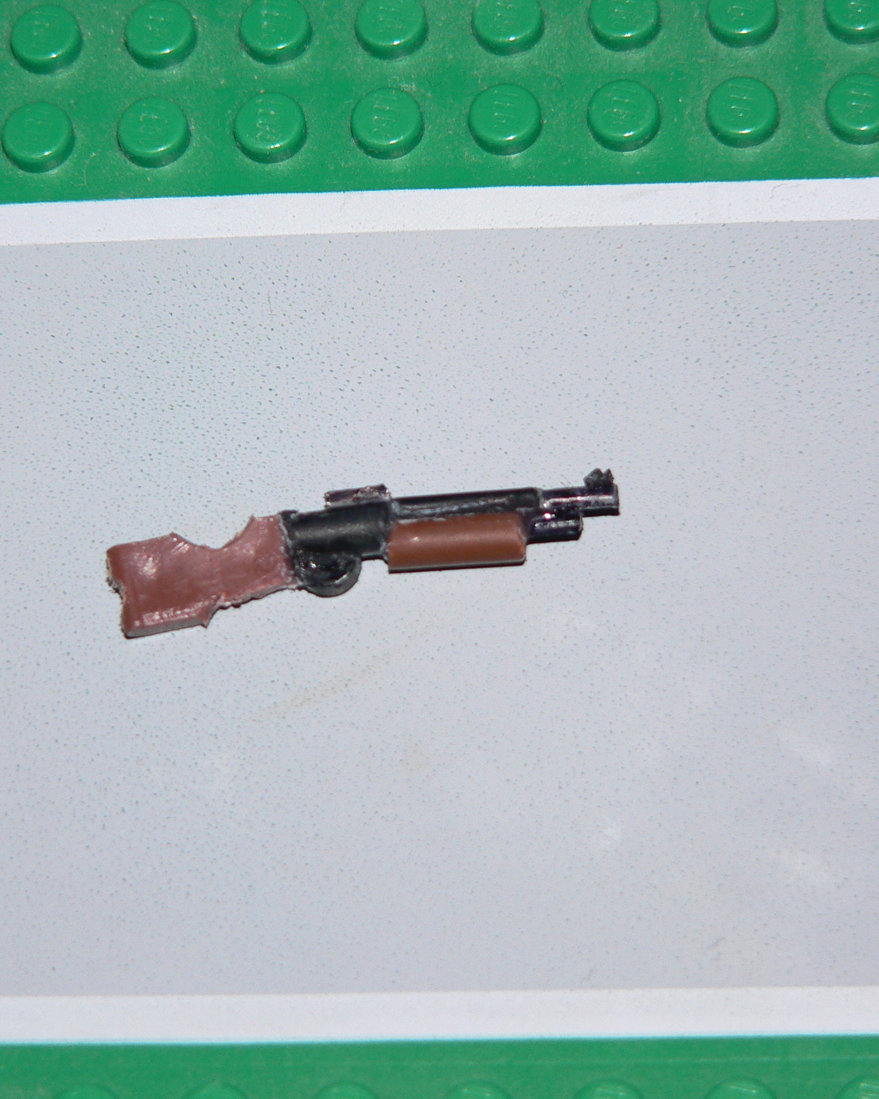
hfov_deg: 10.8
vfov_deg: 13.5
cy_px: 552
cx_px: 364
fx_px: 4650
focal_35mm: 143
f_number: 2.8
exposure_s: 1/60
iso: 100
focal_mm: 18.2
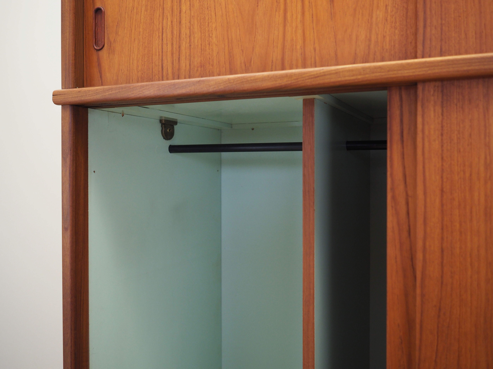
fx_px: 484
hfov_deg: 54.0
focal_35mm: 34
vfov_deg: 41.8
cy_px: 184
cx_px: 246
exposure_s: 1/80
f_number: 2.2
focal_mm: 17
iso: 640
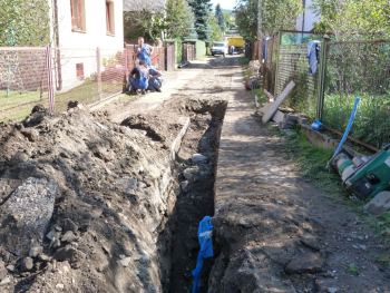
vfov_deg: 39.7
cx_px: 195
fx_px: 406
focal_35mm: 36
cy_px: 146
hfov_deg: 51.3
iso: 125
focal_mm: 6.5
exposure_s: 1/125
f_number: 4
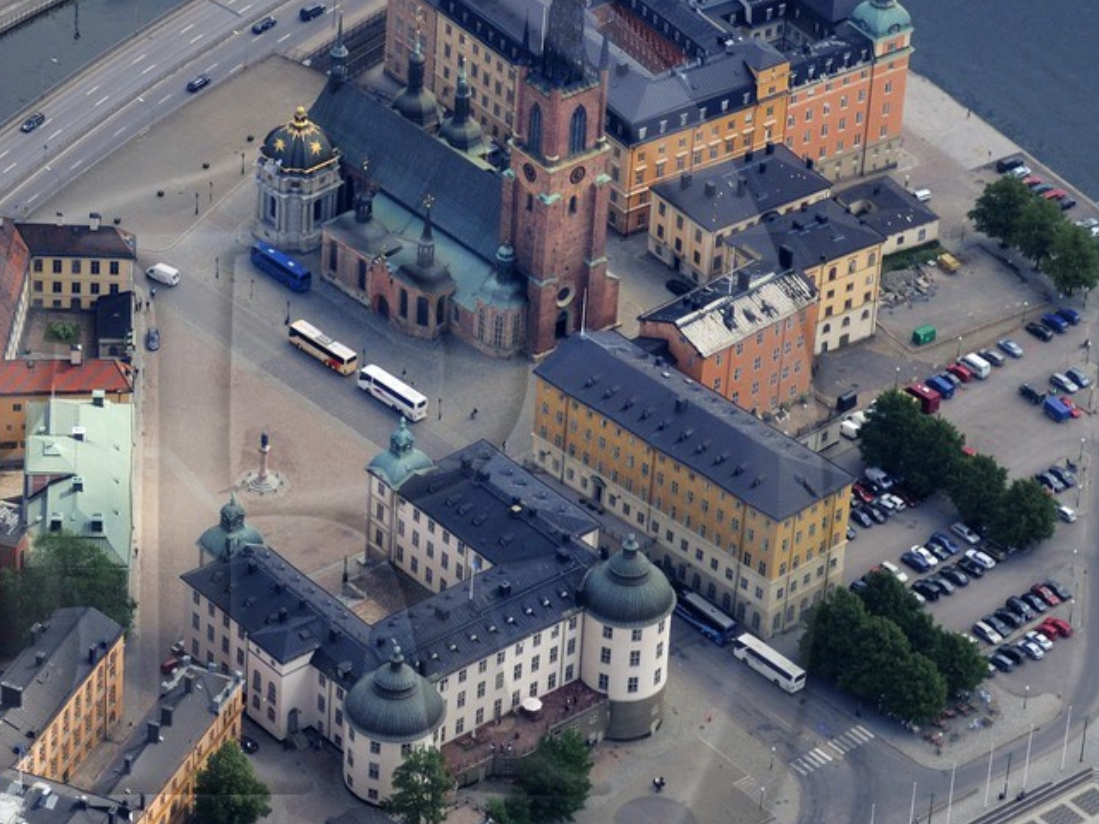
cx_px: 115
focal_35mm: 162
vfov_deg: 9.1
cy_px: 516
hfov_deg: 12.1
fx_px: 5149
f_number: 4
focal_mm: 45
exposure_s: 1/1000
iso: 100
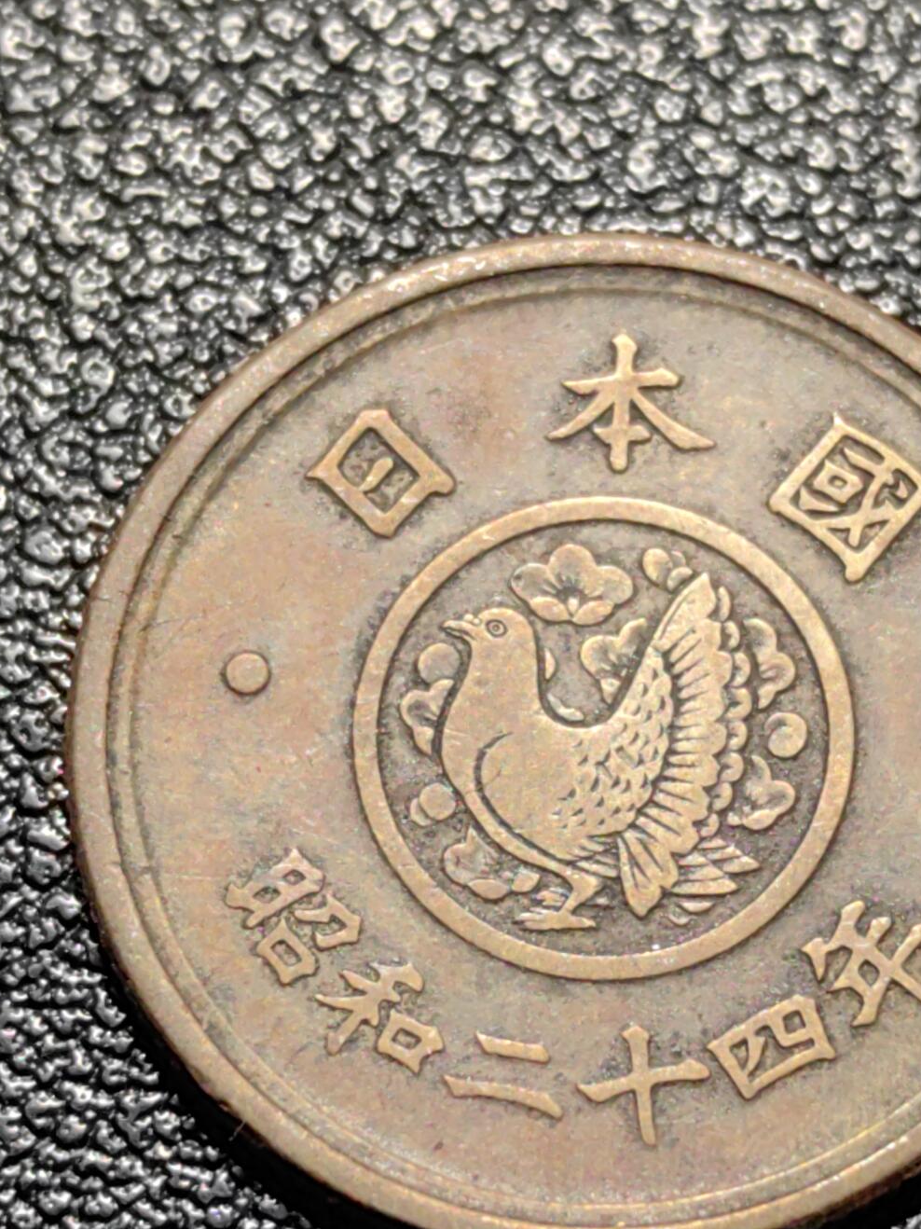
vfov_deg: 17.5
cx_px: 570
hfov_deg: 13.2
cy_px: 778
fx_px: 3974
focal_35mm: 112
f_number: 2
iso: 160
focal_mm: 5.75
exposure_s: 1/100
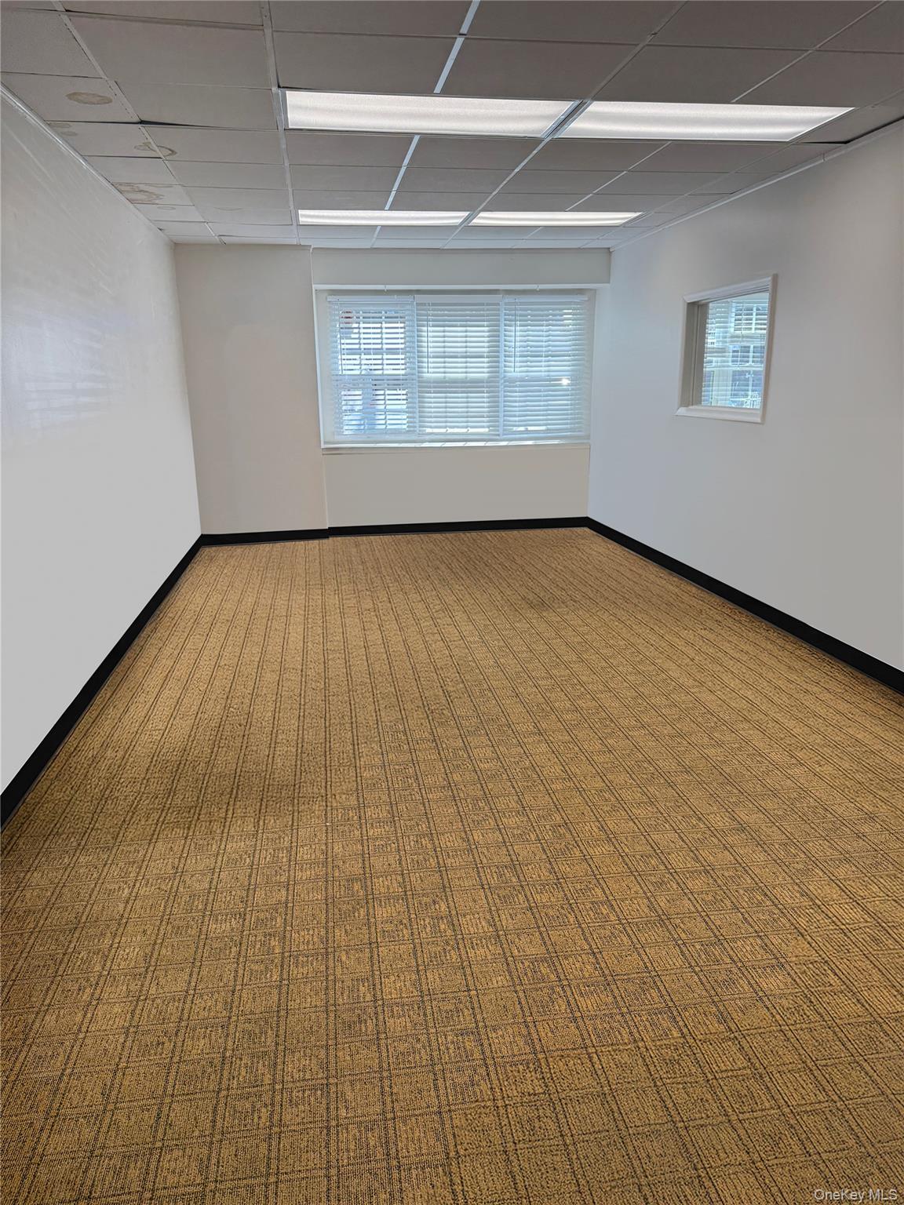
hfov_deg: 56.8
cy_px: 602
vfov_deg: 71.6
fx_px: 836
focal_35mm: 24
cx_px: 452
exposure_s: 1/248
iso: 100
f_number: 1.78
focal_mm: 6.76
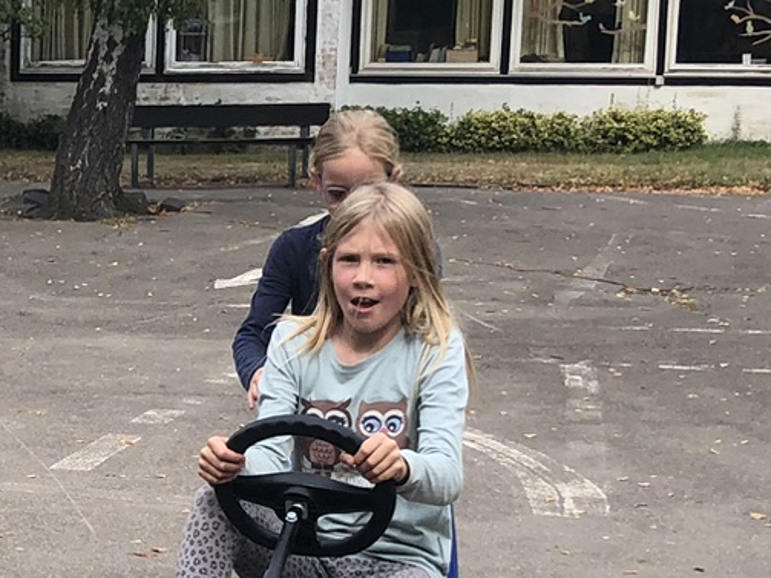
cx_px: -86
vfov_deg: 12.7
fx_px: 2539
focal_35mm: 114
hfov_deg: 16.7
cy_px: 667
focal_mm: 3.99
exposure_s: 1/684
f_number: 1.8
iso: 20
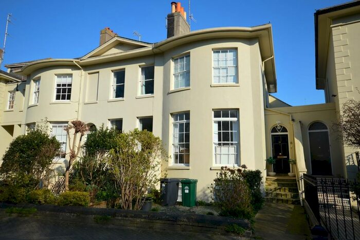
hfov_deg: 70.5
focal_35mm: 26
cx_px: 180
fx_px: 255
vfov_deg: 50.4
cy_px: 120
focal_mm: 17
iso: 100
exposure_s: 1/250
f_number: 8
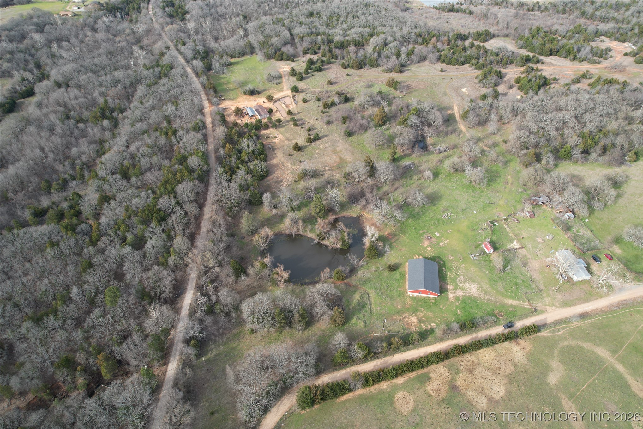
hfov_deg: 78.6
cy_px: 214
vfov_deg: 57.2
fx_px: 393
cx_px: 322
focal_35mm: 22
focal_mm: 8.38
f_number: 2.8
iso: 100
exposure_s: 1/500
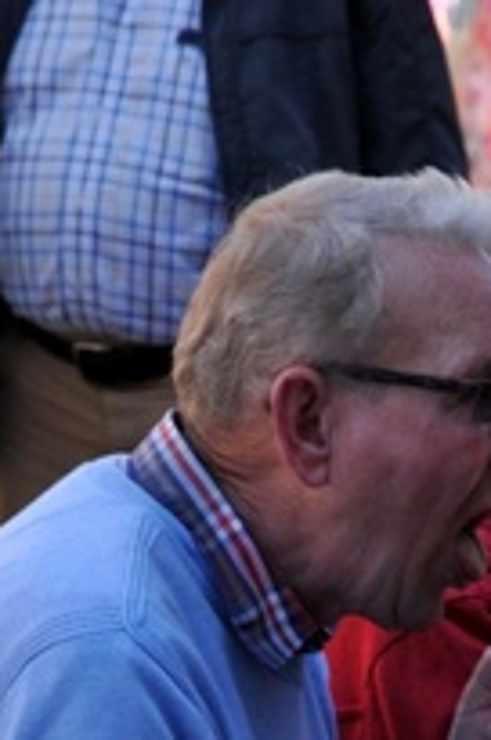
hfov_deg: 3.2
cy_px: 1065
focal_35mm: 431
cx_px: 365
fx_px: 8840
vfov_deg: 4.8
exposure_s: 1/80
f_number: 5.6
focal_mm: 85
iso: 200
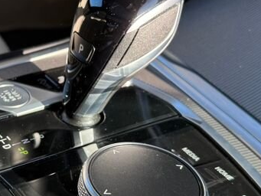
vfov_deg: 20.4
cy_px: 117
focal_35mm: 72
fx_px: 543
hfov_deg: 26.4
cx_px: 45
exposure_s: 1/250
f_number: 1.78
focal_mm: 6.76
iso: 64
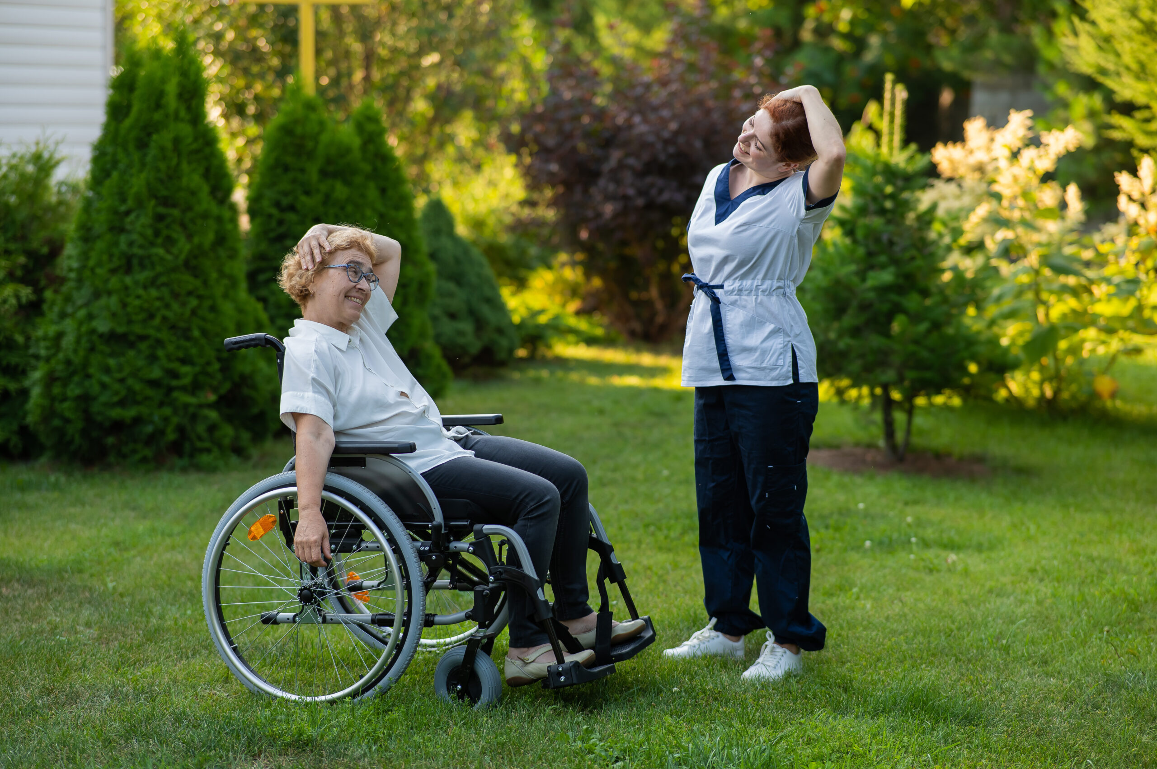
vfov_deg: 16.0
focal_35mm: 85
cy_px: 384
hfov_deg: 23.9
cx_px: 578
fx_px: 2730
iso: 200
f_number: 2
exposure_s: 1/800
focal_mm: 85
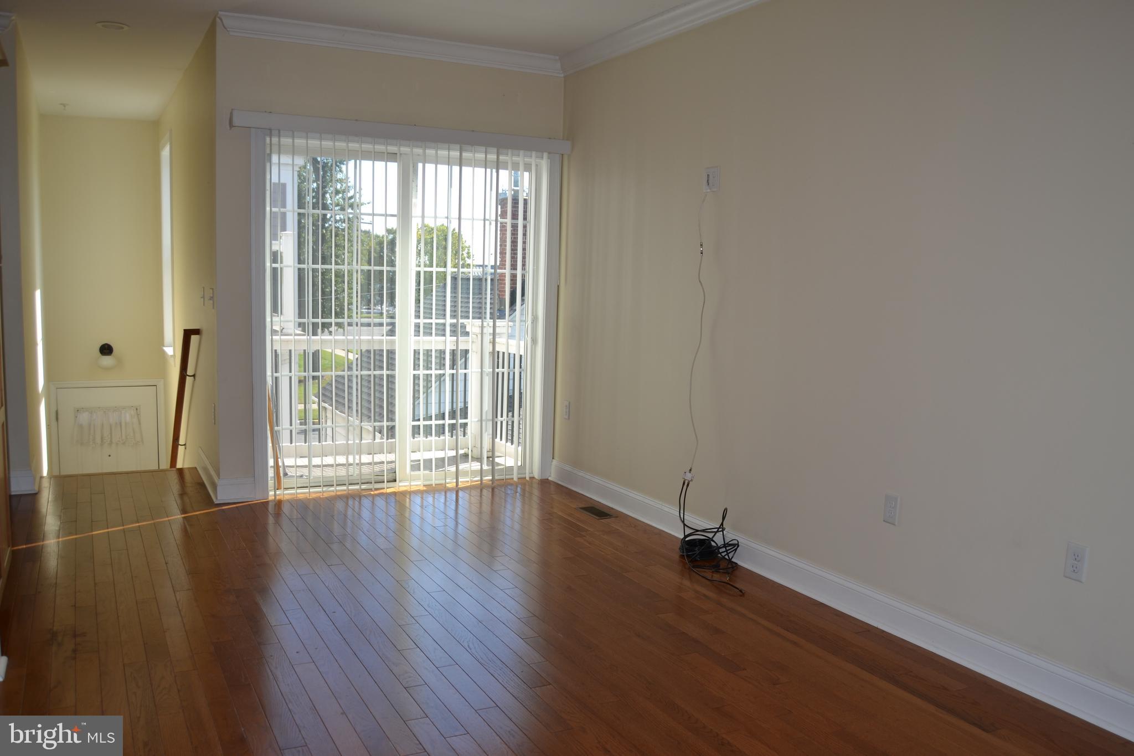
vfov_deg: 45.7
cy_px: 378
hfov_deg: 64.6
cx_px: 567
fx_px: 898
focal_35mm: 28
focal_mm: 19
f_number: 4
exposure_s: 1/160
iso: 100
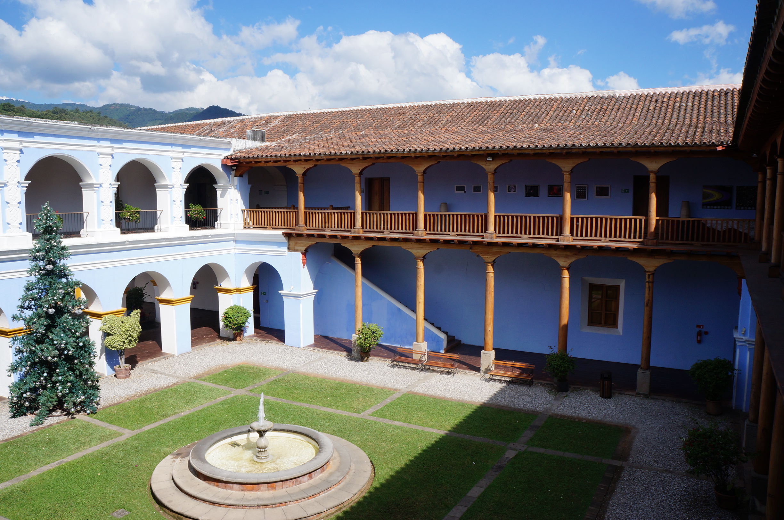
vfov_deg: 47.8
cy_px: 260
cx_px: 392
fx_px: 587
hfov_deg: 67.5
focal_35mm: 27
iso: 200
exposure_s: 1/200
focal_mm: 18
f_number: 13
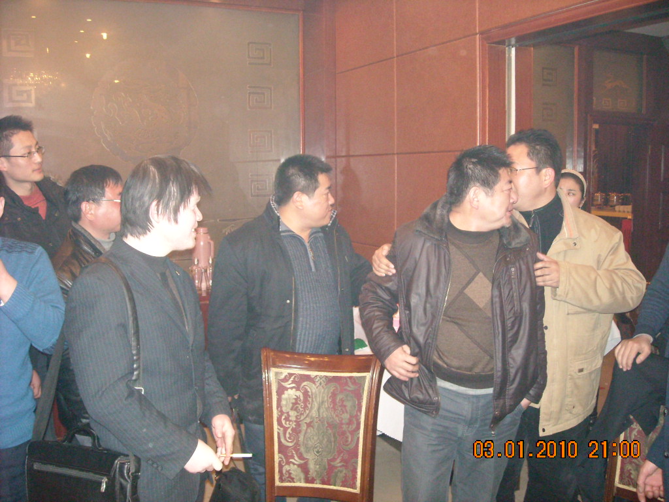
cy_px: 251
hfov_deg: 52.6
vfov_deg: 40.7
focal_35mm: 35
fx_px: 676
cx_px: 334
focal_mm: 5.7
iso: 733
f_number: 2.8
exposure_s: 1/60
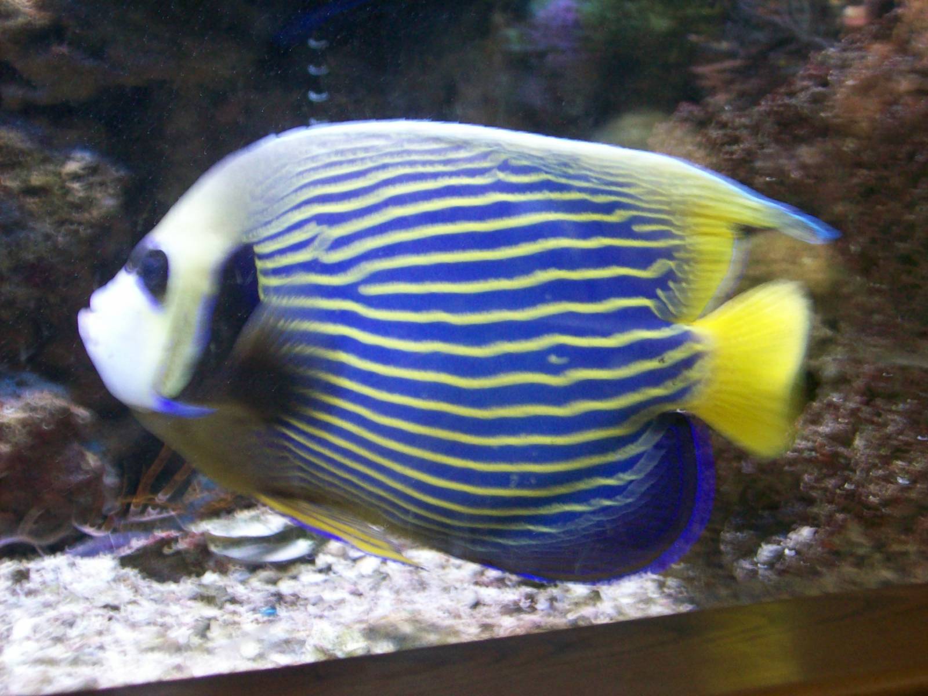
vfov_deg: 26.1
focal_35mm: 56
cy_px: 348
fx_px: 1501
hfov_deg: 34.3
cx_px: 464
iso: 200
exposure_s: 1/8
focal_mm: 9.4
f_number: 3.4
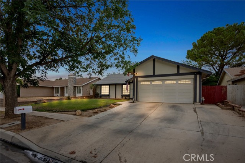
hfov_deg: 90.0
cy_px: 82
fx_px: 123
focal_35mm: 18
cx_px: 122
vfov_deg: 67.4
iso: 100
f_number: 4
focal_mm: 12
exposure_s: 1/2000
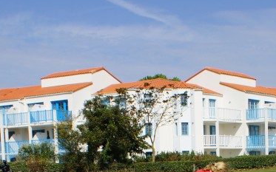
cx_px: 231
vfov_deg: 14.6
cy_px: 250
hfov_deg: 24.2
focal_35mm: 84
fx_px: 632
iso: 100
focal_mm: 20
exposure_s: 1/200
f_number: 13
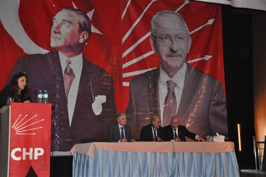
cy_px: 88
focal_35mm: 63
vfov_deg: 21.5
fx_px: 465
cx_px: 133
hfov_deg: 31.9
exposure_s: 1/60
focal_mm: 42
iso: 1250
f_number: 4.8
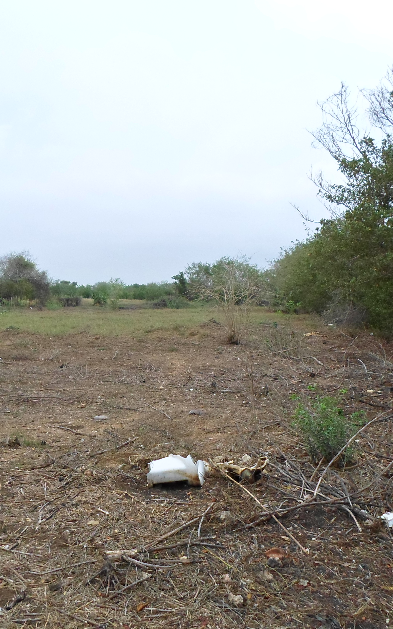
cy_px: 318
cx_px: 158
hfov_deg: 35.2
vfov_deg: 54.0
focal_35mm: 36
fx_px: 617
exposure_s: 1/500
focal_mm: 4.5
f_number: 2.5
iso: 80
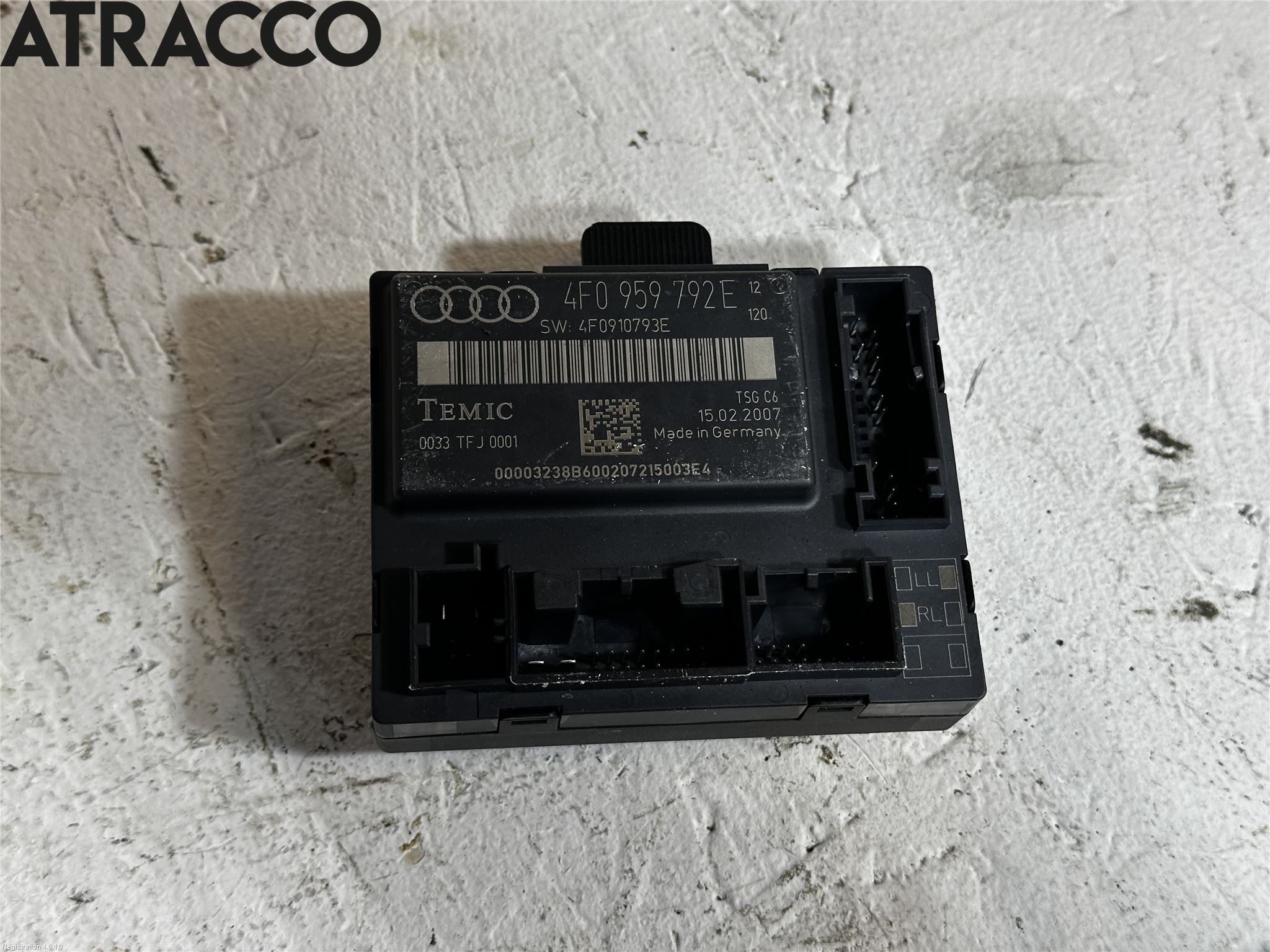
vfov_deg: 30.3
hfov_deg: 39.7
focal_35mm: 48
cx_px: 635
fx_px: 1761
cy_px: 476
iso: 64
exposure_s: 1/100
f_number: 1.78
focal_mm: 6.86
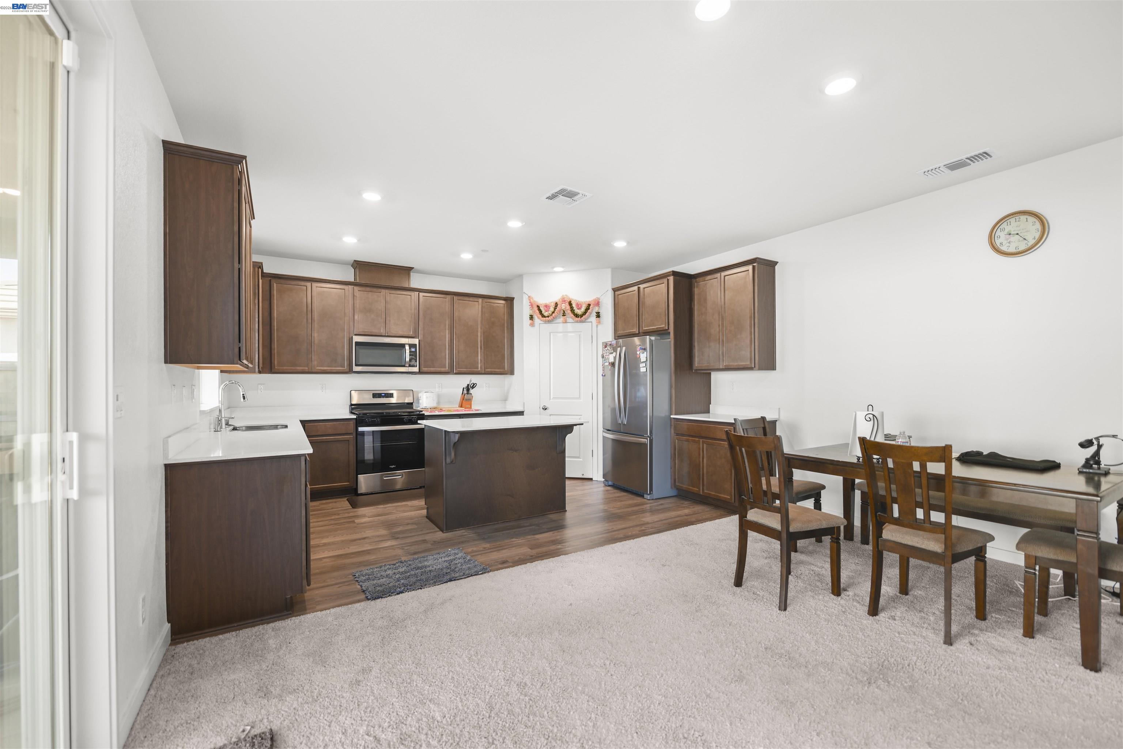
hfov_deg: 104.3
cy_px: 374
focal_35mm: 14
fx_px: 437
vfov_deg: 81.2
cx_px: 562
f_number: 2.8
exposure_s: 1/13
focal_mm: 14
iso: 125
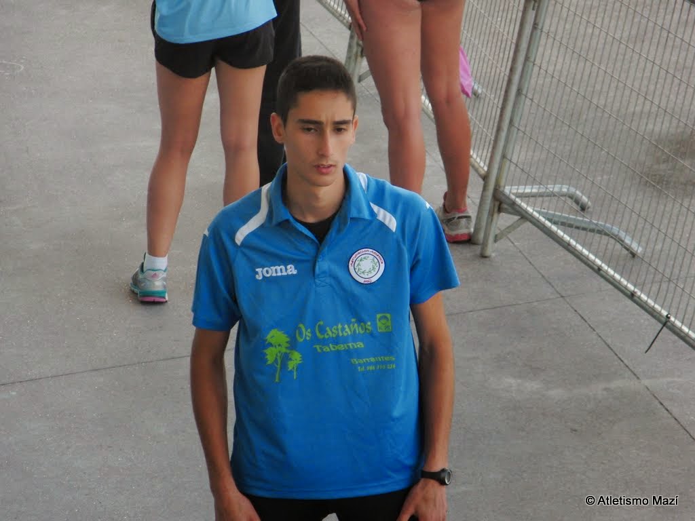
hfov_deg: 8.5
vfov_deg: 6.4
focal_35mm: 232
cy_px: 260
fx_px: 4658
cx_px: 348
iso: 200
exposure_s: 1/250
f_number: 4.4
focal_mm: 41
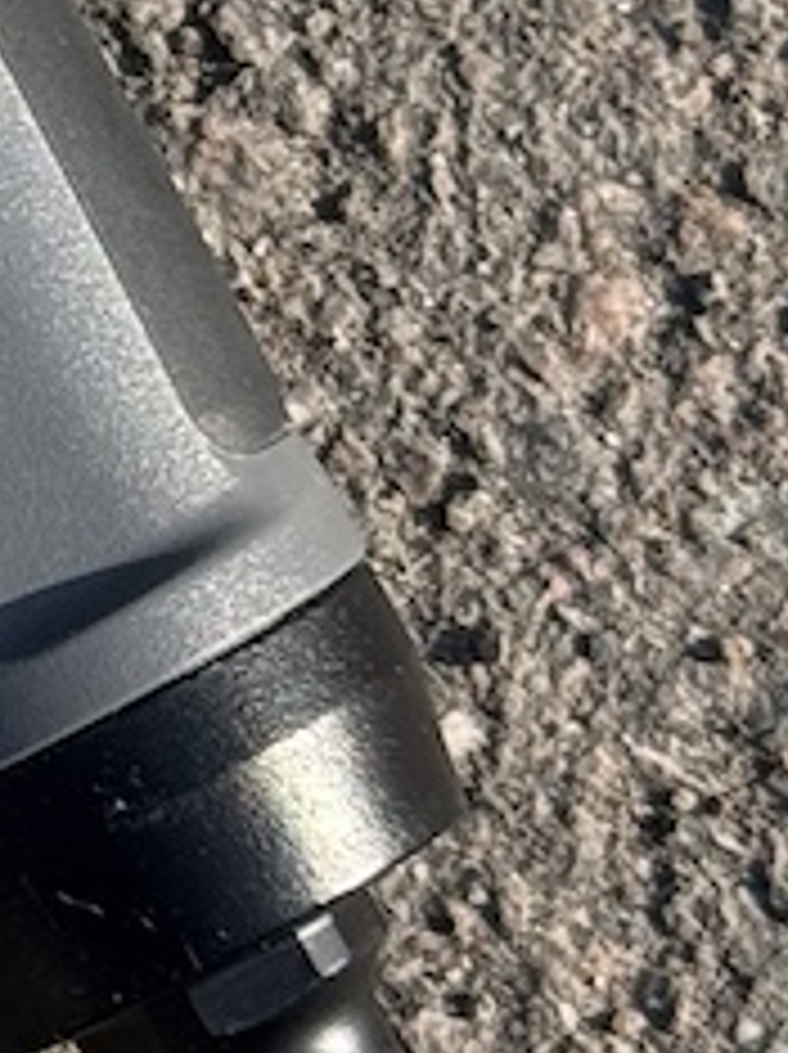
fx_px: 8332
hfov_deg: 5.2
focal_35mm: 274
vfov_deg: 7.2
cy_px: -142
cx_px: -1396
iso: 64
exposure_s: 1/3378
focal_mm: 6.76
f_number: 1.78
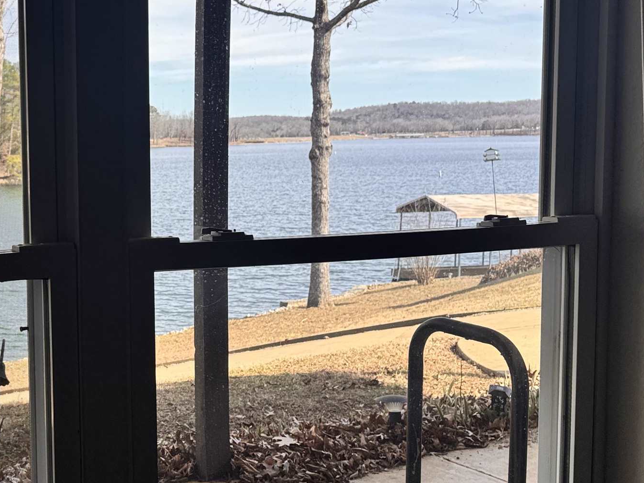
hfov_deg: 33.1
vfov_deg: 26.5
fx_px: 1023
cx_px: 64
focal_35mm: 55
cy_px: 245
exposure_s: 1/1818
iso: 80
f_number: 1.78
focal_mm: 6.76
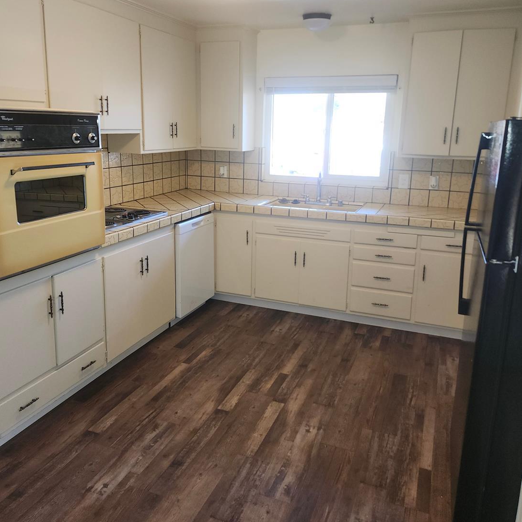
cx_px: 253
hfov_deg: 57.3
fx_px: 478
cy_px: 234
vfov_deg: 57.2
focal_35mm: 28
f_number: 1.8
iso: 125
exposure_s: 1/60
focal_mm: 5.54
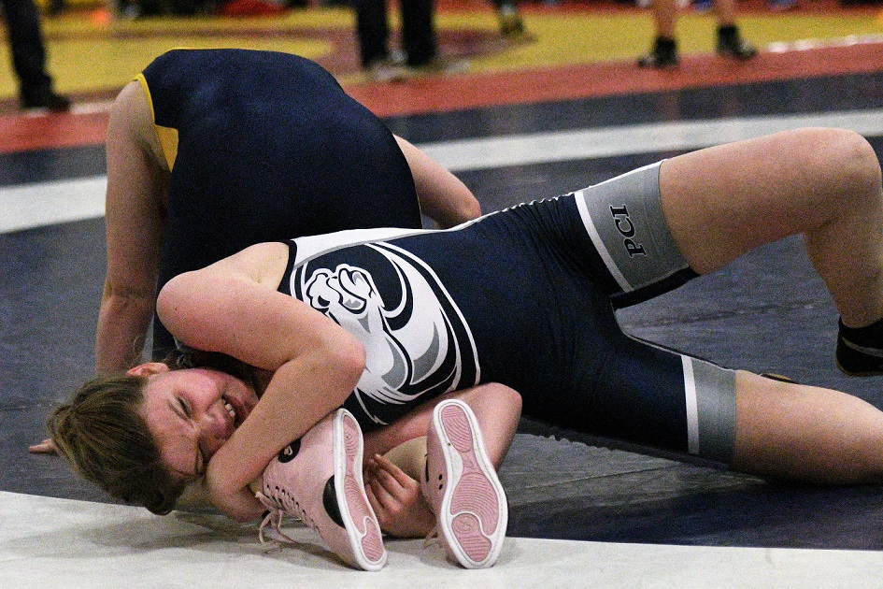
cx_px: 442
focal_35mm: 105
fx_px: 2575
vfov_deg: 13.0
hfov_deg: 19.5
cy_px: 294
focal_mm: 70
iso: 22800
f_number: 2.8
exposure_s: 1/2000
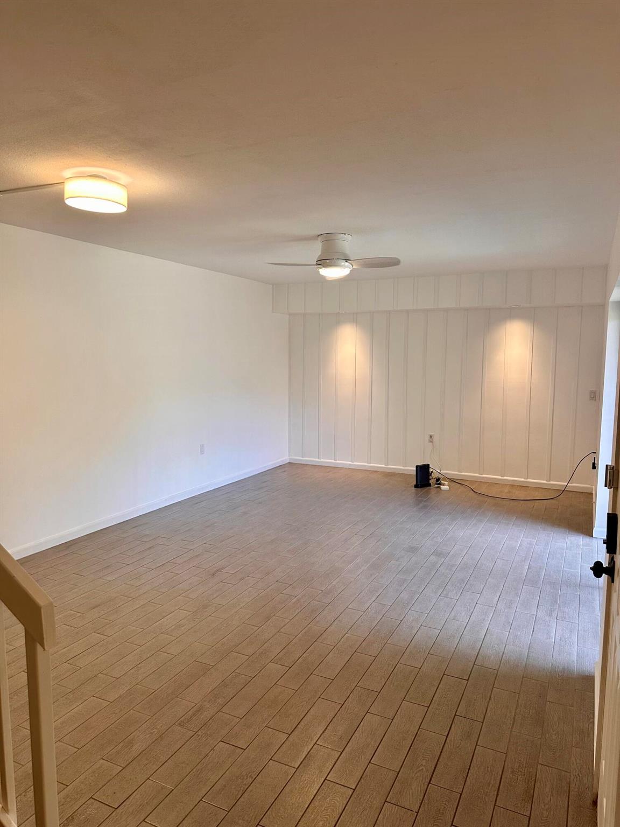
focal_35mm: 24
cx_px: 310
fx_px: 573
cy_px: 414
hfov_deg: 56.8
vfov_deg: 71.6
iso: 200
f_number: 1.78
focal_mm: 6.86
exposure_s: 1/120
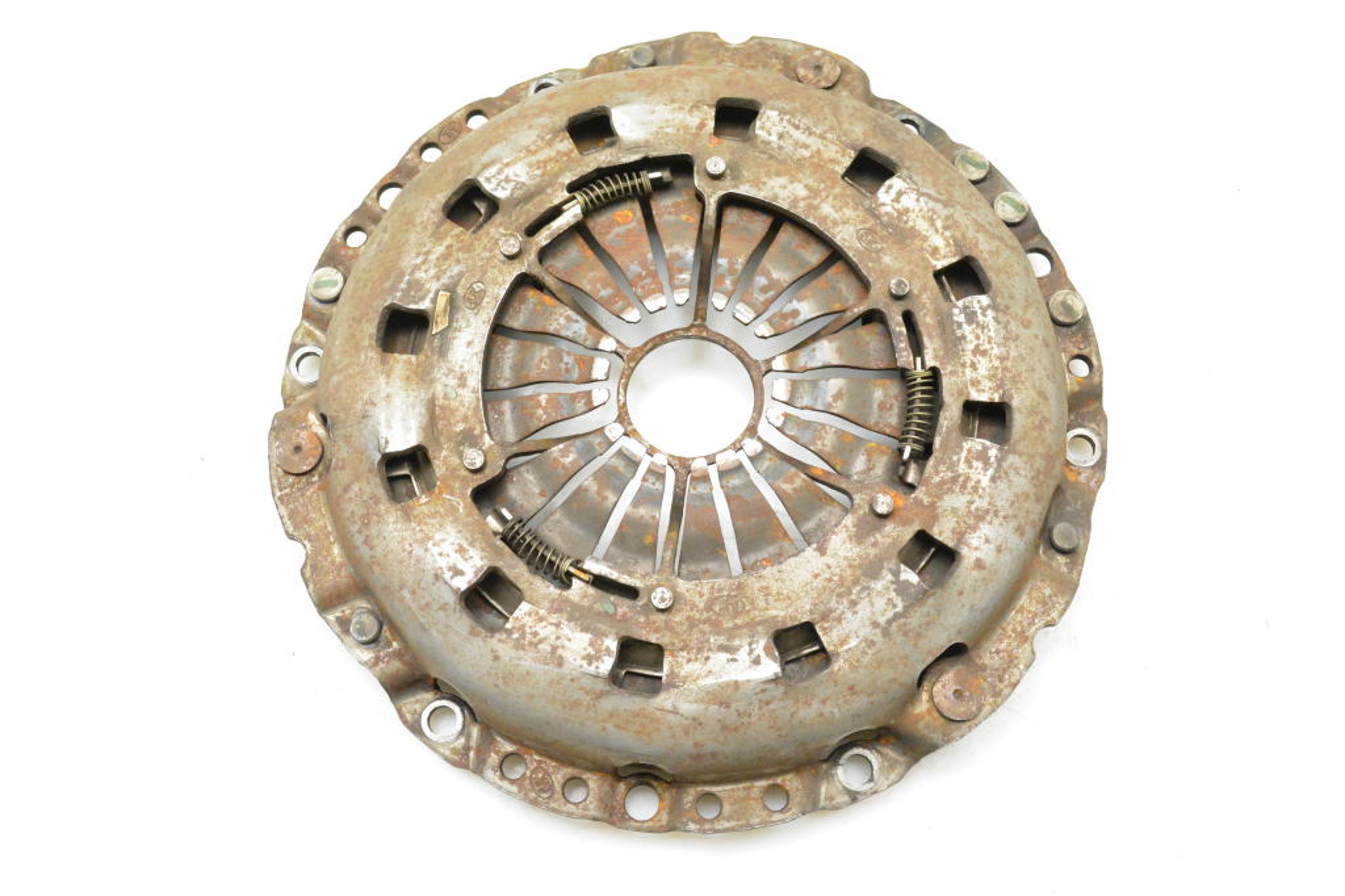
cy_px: 448
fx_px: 1457
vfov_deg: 34.2
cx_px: 672
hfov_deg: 49.6
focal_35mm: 39
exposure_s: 1/250
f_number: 8
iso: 6400
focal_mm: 26
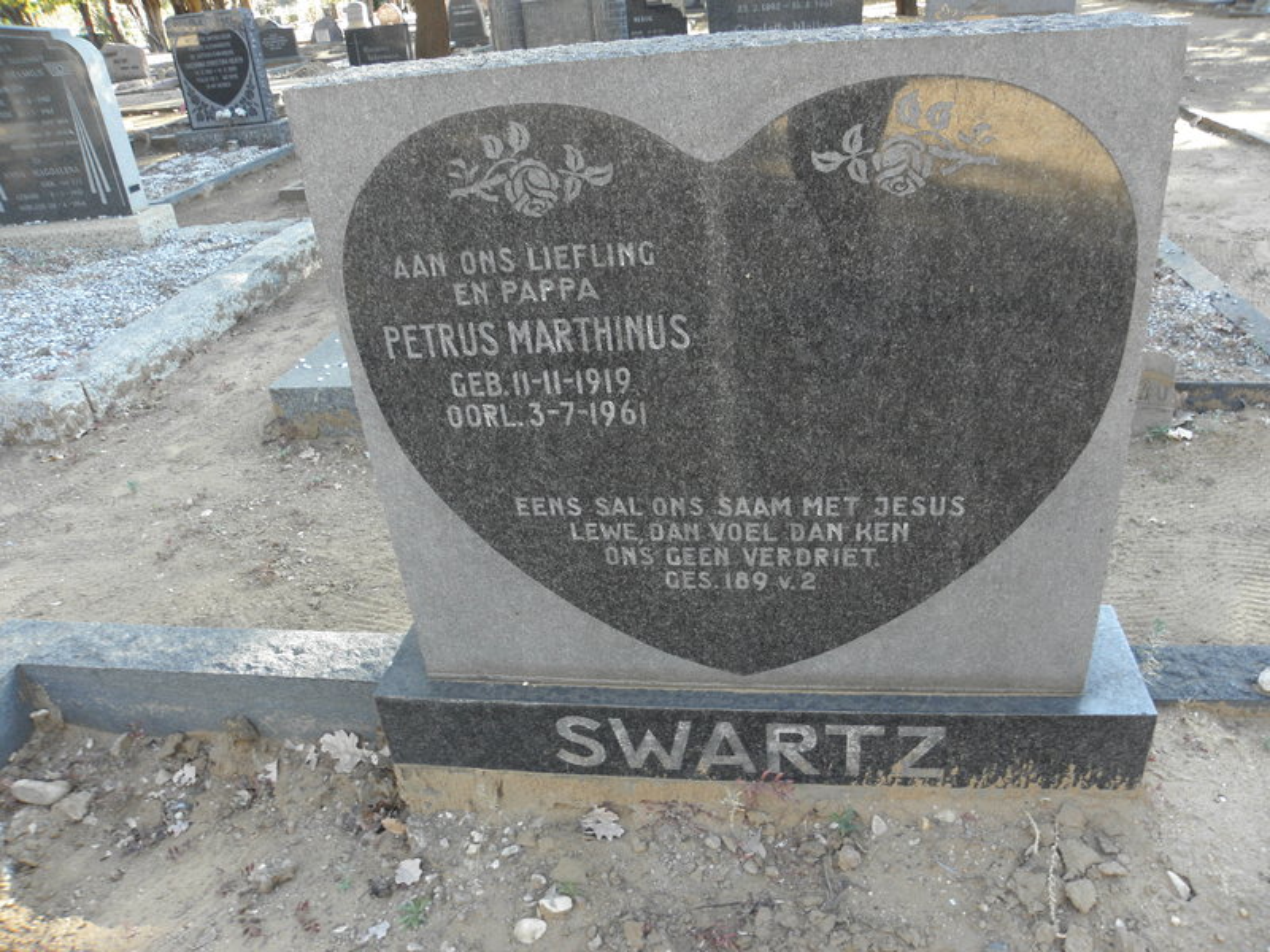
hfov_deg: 67.3
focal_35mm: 26
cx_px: 635
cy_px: 476
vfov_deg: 53.1
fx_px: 954
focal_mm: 4.6
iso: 64
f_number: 2.8
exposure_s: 1/30
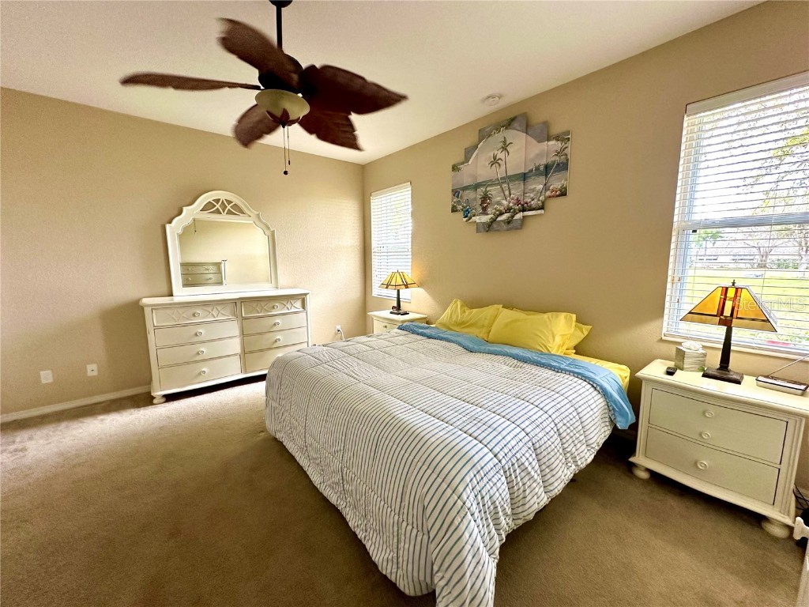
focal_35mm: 14
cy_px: 304
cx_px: 404
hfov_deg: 102.1
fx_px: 327
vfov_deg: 85.7
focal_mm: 2.22
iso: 200
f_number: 2.2
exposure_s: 1/99
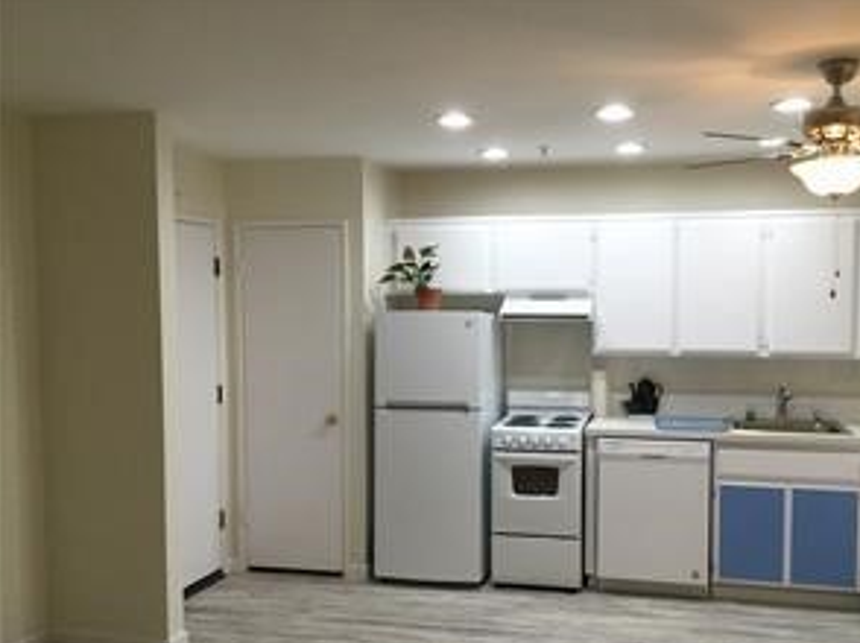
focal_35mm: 36
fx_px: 894
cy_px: 359
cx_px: 496
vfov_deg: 39.5
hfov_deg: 51.2
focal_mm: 3.3
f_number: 2.4
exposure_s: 1/30
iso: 25
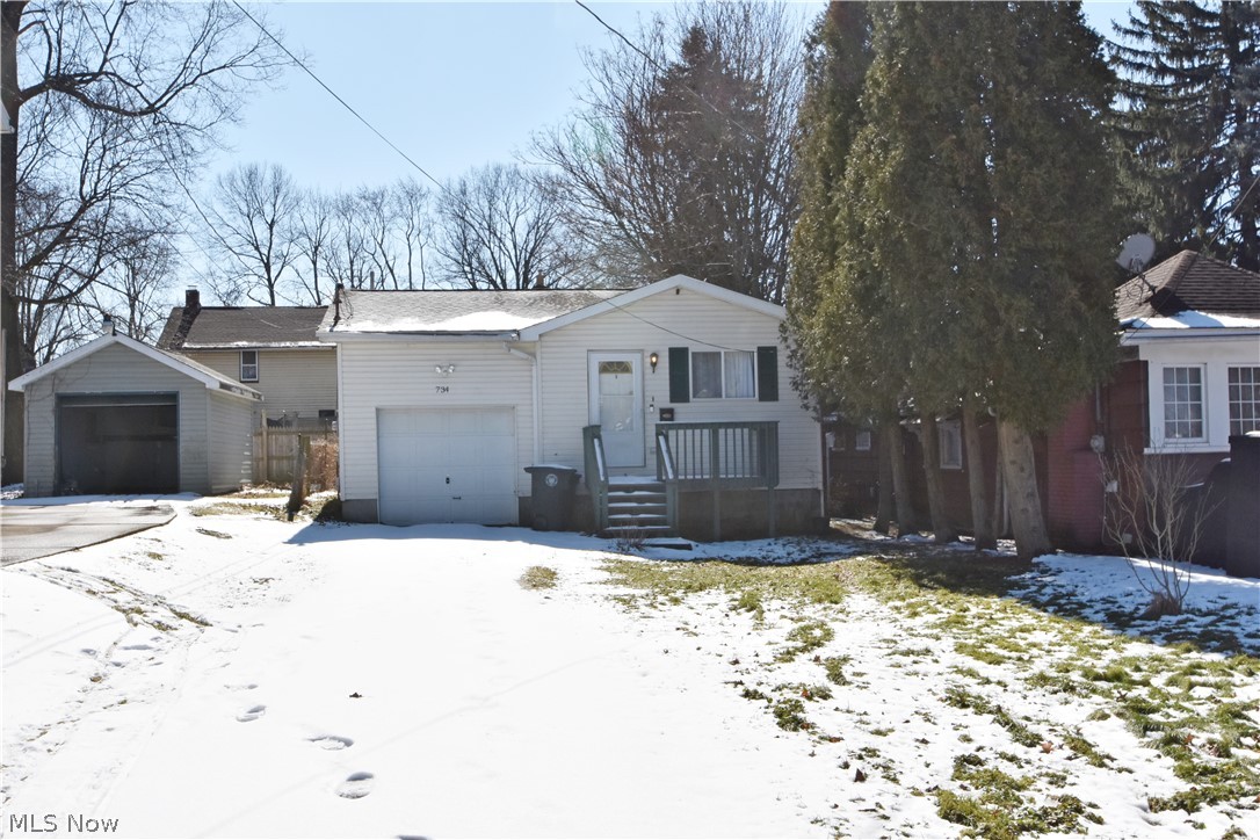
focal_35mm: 36
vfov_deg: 36.9
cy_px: 420
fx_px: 1260
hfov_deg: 53.1
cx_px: 630
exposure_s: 1/800
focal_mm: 24
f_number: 14
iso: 400
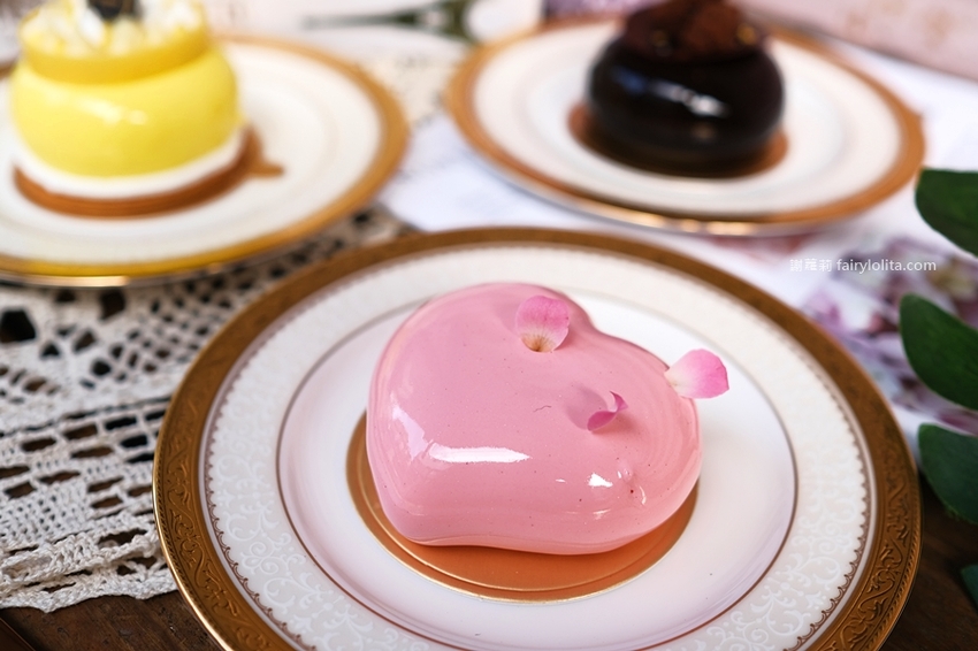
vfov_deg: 37.8
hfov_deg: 54.5
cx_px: 489
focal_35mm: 35
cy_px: 326
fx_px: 950
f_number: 2.8
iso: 100
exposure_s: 1/200
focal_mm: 23
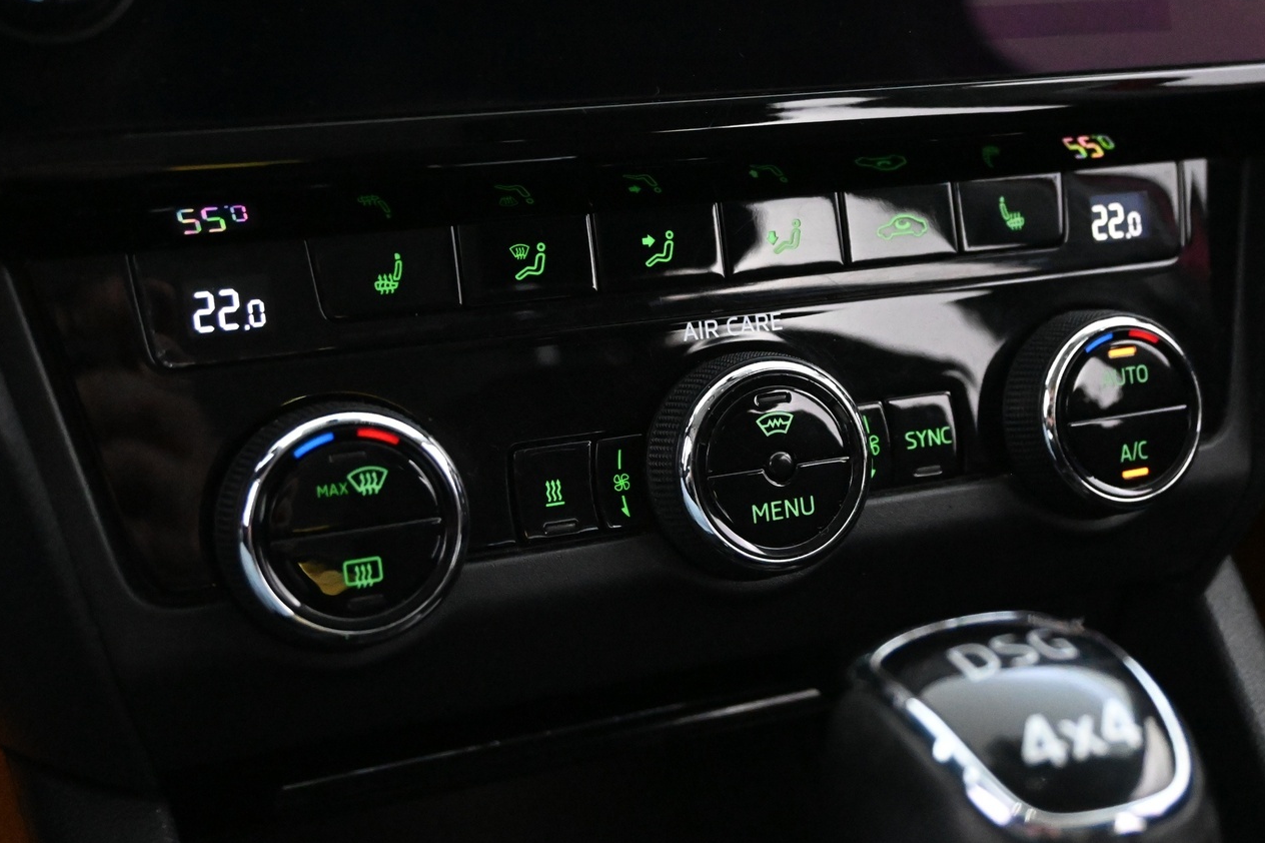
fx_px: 1790
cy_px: 384
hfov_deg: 38.8
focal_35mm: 51
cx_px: 721
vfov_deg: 26.5
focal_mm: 26.5
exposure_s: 1/40
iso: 9000
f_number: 4.5
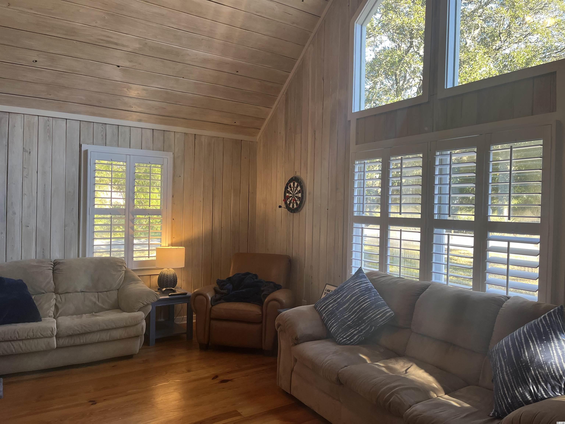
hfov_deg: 67.3
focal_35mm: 26
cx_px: 282
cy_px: 212
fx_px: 424
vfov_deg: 53.1
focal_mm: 5.1
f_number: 1.6
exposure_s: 1/120
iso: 80
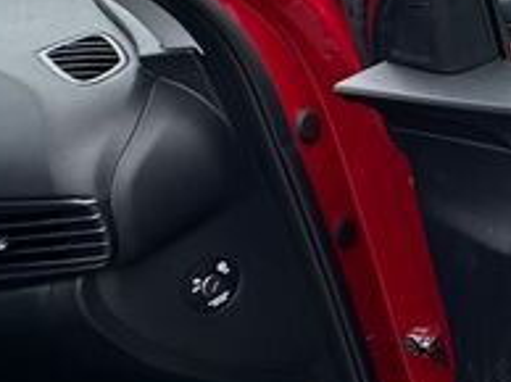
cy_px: 169
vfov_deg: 19.8
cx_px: 1062
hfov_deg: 17.4
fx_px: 1091
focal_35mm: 74
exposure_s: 1/282
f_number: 2.2
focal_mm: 2.22
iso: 40
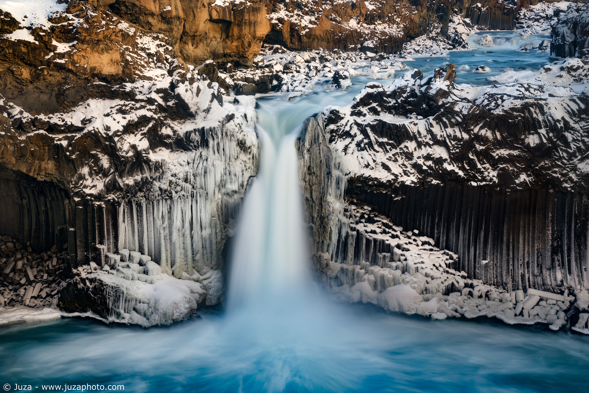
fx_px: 834
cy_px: 196
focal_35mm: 51
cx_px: 294
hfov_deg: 38.9
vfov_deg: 26.5
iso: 50
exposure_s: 2.5
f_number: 11
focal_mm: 51
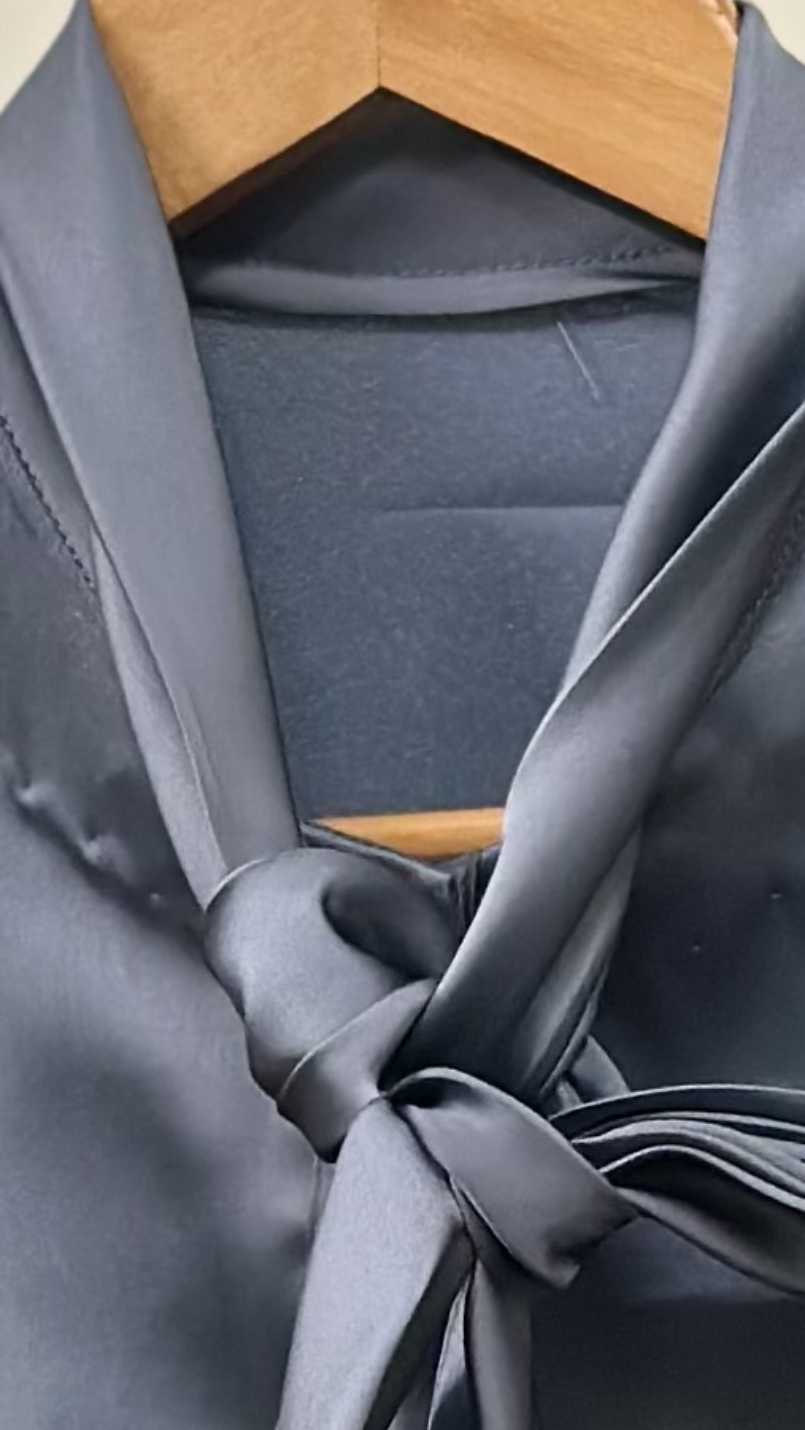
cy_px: 2562
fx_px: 8877
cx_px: 419
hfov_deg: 5.2
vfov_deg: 8.8
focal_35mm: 234
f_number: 1.78
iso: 160
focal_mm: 6.86
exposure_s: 1/50
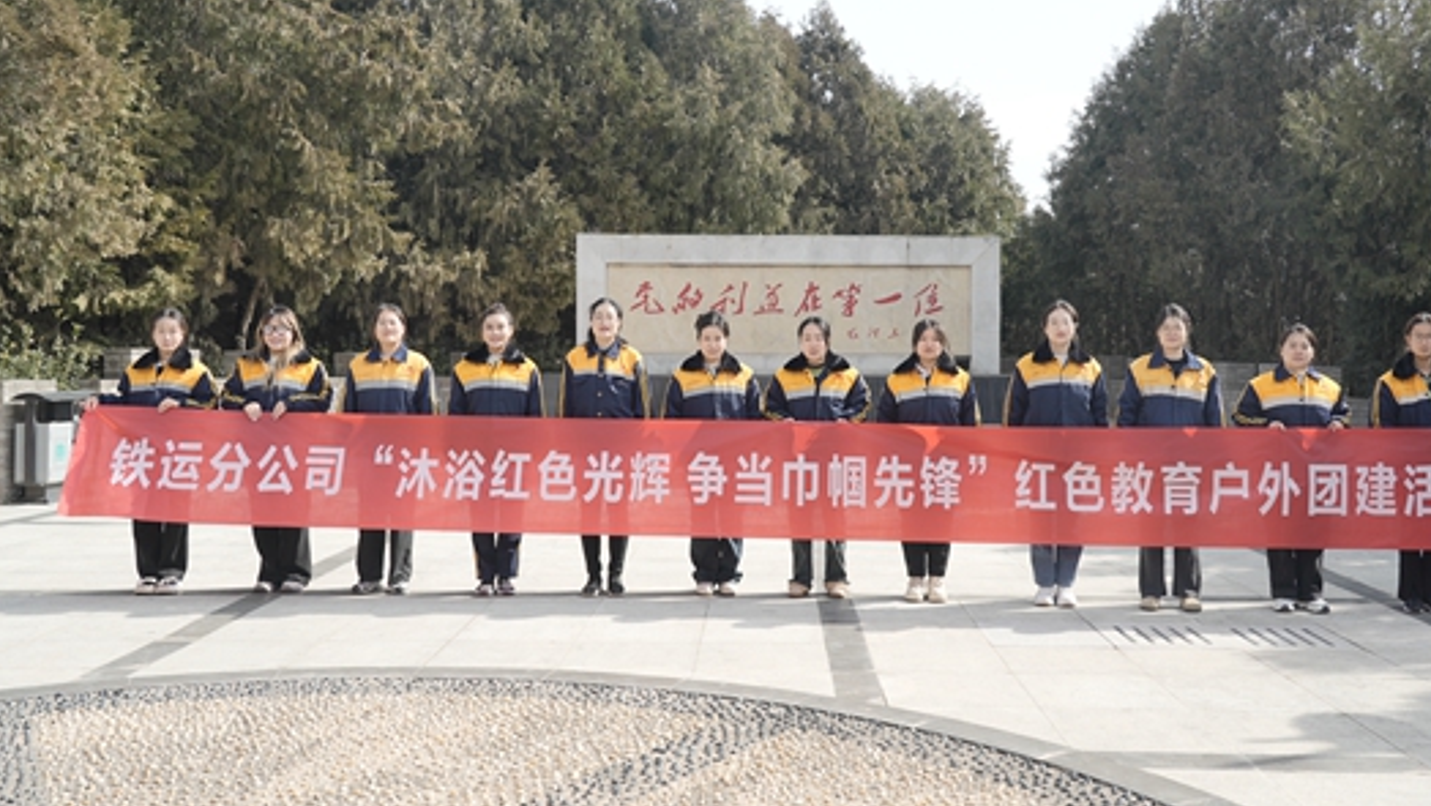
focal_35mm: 36
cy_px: 385
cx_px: 773
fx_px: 1366
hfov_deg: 55.2
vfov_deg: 32.8
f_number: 5.6
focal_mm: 30
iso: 100
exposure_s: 1/90
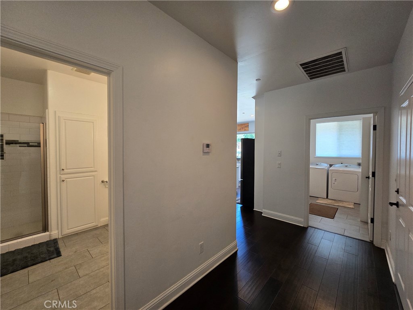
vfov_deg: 89.9
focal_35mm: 13
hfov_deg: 106.2
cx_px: 206
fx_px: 155
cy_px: 155
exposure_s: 1/60
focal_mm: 2.2
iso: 125
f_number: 2.2
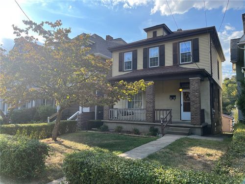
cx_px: 122
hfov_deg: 67.3
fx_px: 184
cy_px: 92
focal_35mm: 26
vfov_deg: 53.1
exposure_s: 1/1000
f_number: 1.6
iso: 50
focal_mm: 5.1
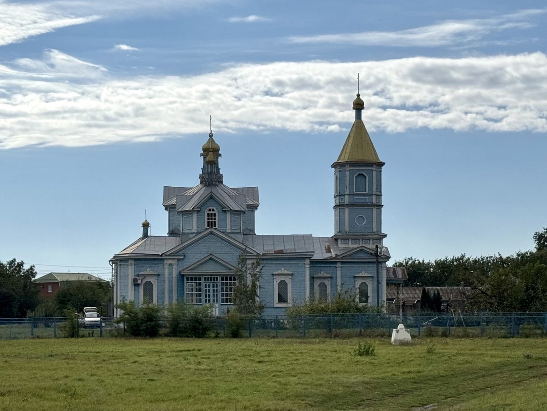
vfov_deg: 30.3
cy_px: 206
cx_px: 274
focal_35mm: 48
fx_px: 758
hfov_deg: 39.7
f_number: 1.78
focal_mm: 6.76
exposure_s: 1/20000
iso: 64
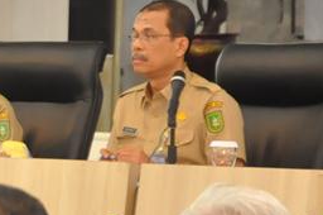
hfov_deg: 4.2
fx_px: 4414
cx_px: -119
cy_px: 151
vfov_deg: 2.8
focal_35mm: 493
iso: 3200
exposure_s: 1/20
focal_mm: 105
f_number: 5.6
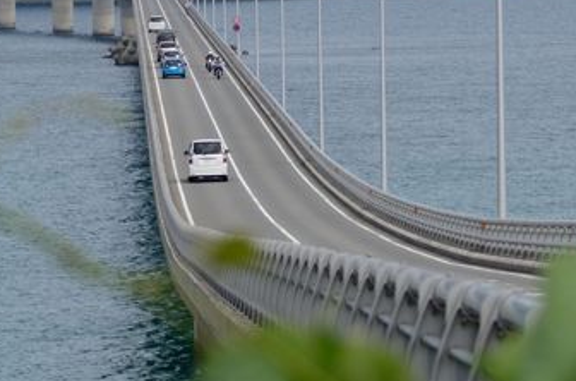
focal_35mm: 320
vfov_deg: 4.3
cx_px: 125
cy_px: 14
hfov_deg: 6.5
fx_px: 5106
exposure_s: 1/800
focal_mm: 70
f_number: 4.5
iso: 100
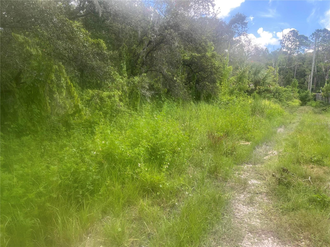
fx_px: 248
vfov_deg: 53.1
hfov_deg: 67.3
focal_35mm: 26
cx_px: 165
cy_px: 124
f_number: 1.5
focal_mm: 5.7
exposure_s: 1/523
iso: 50
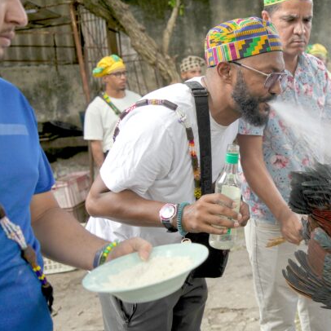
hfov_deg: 35.8
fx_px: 476
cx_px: 304
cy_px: 170
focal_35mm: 44
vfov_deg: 38.3
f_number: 2.8
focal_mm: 28
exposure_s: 1/320
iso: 100
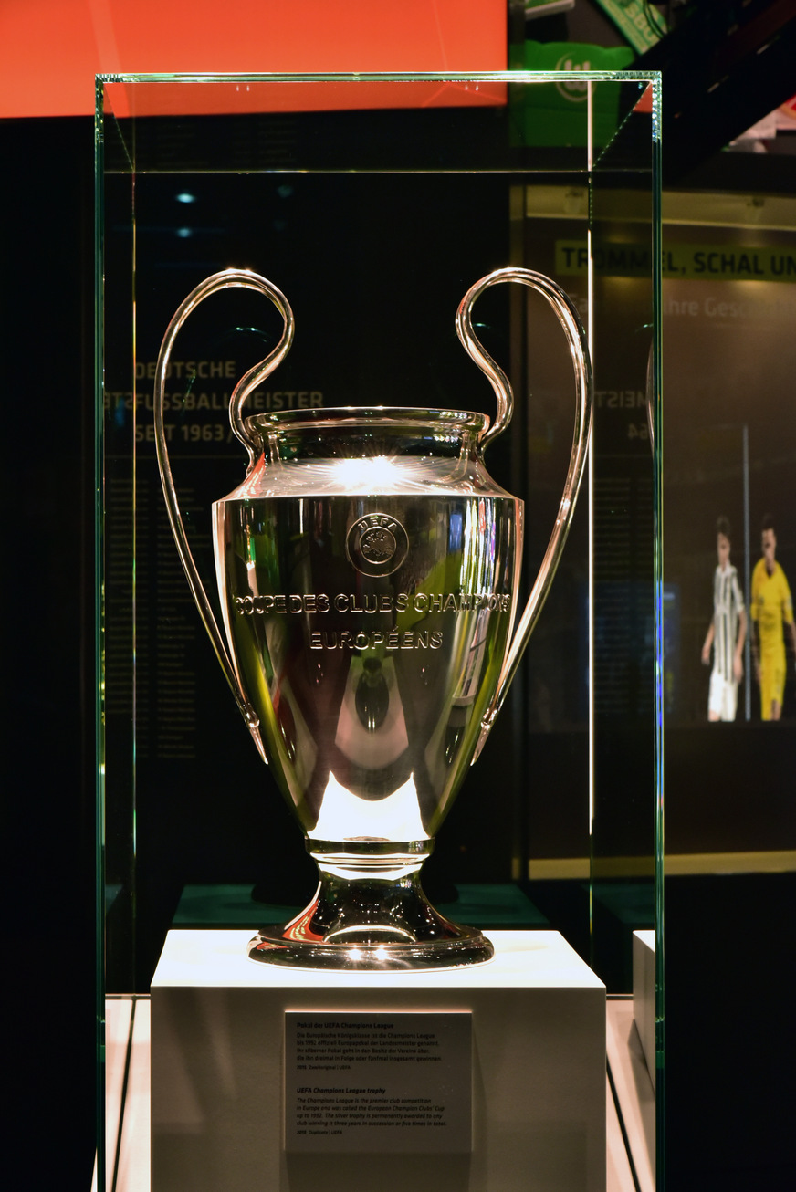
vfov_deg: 26.0
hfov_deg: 17.5
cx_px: 398
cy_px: 596
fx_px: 2584
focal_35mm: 78
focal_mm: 78
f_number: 10
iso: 3200
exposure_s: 1/50
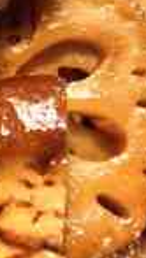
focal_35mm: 140
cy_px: 18
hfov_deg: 7.7
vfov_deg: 15.1
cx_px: -269
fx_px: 961
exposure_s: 1/33.3
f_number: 1.8
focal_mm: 3.95
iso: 500
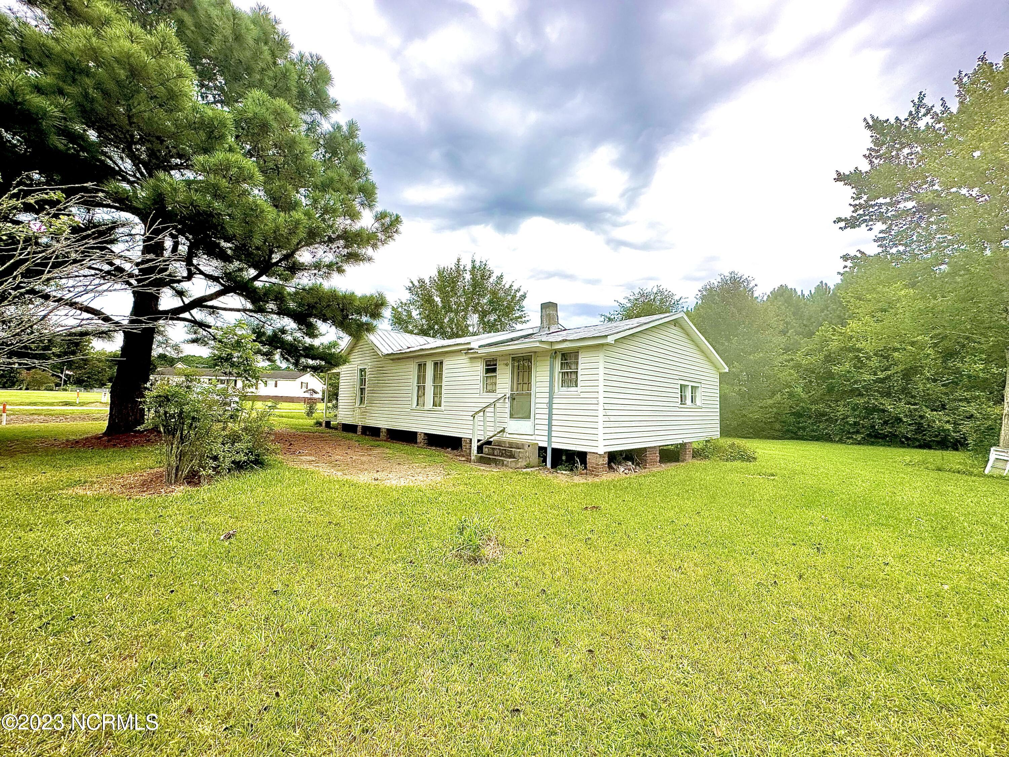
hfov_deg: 102.1
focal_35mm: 14
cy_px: 378
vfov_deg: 85.7
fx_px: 408
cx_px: 504
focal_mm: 2.22
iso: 40
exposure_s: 1/363
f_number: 2.2
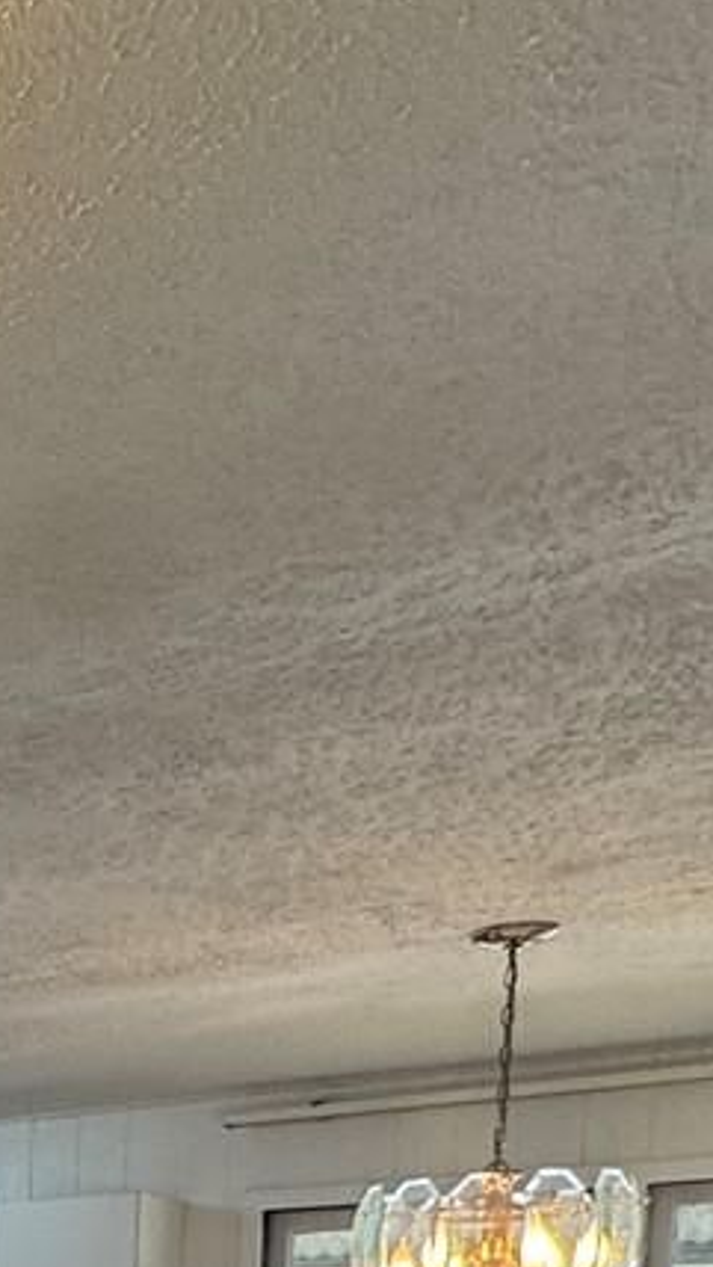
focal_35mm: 57
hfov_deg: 16.7
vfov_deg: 29.8
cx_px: -654
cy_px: 1616
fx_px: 1914
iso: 80
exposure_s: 1/120
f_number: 2.2
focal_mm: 2.22
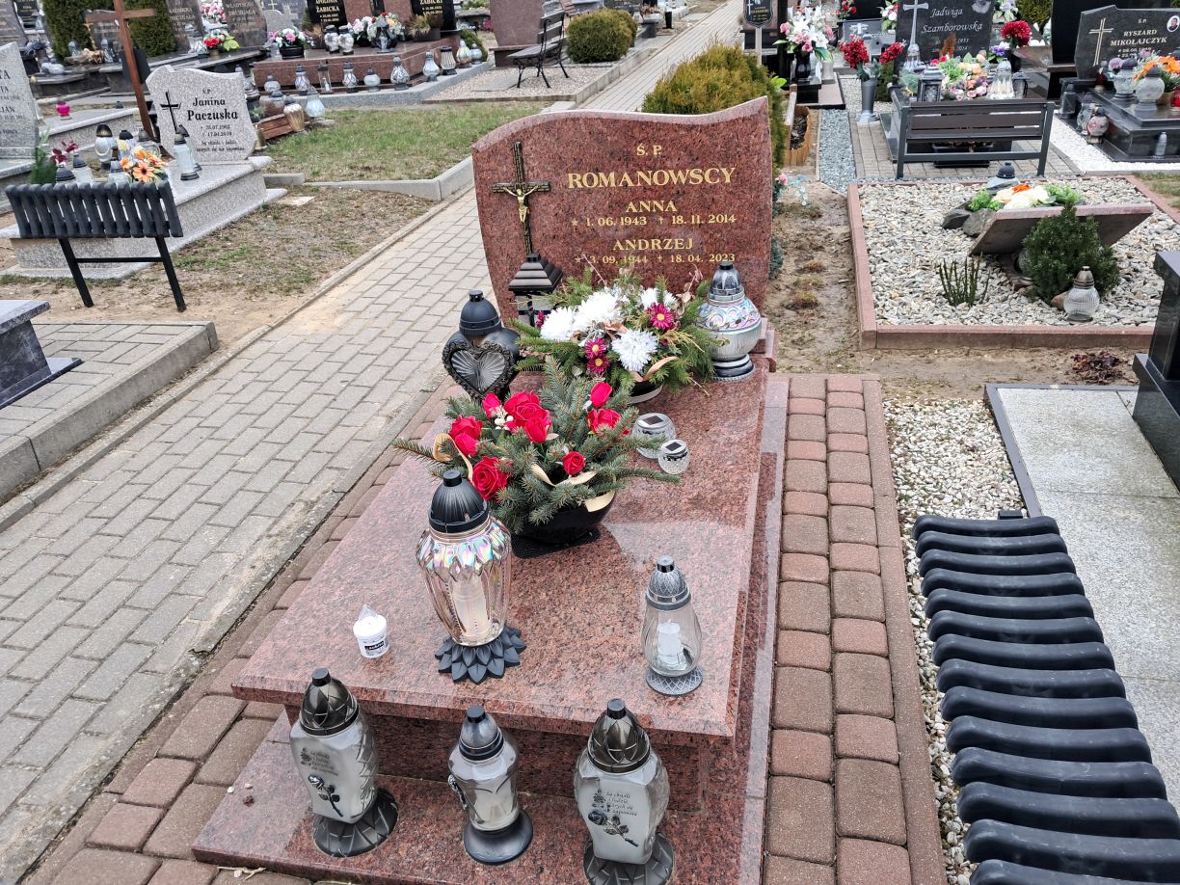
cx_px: 590
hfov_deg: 65.3
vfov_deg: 51.4
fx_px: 920
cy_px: 442
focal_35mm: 27
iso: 50
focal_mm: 4
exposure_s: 1/120
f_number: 1.8
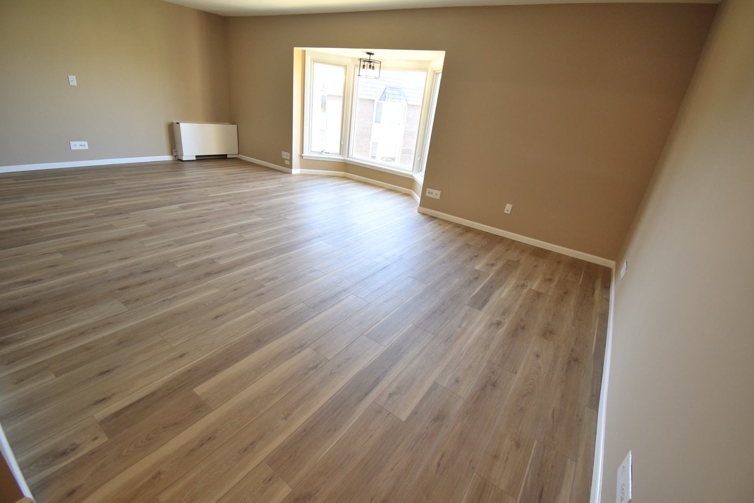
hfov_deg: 100.4
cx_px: 377
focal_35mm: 15
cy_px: 252
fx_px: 314
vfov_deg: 77.3
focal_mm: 10
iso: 500
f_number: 4.5
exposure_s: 1/60
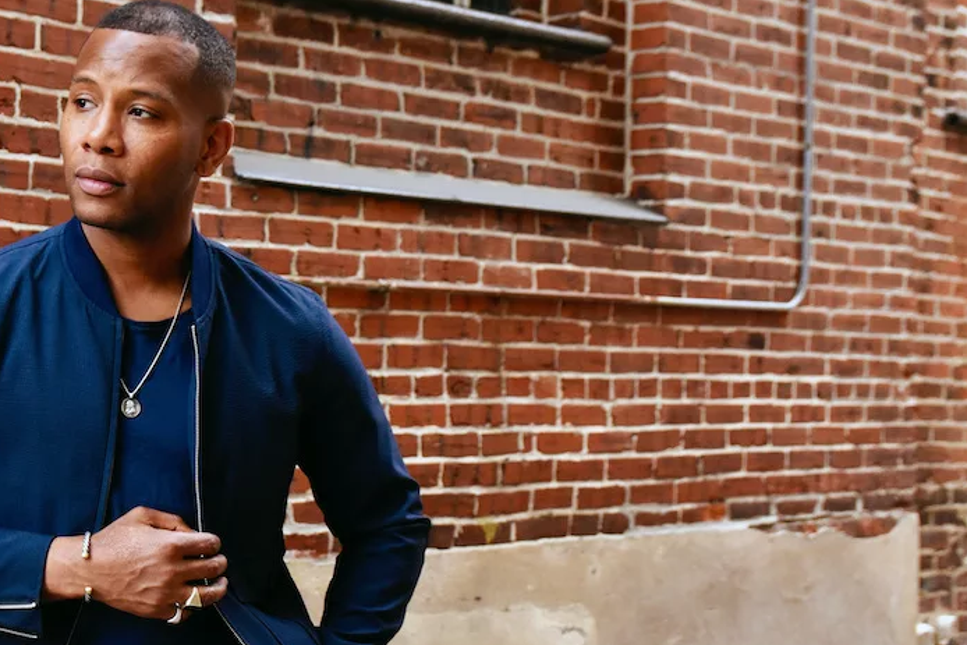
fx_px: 2230
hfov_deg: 24.1
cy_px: 354
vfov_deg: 16.5
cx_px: 183
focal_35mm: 83
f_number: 4.5
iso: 1250
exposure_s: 1/200
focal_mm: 32
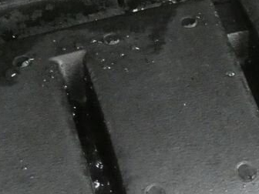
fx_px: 980
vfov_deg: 11.3
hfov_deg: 15.0
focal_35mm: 131
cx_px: 153
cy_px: 120
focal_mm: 7.8
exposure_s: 1/50
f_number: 5.6
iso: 1600
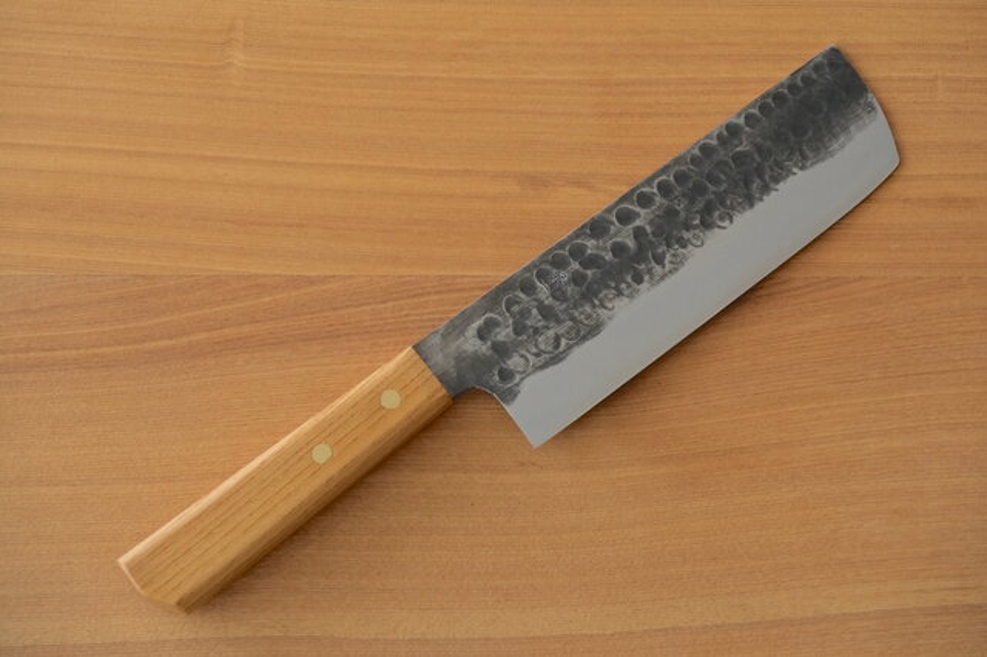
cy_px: 328
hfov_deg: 19.6
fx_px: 2850
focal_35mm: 104
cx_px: 494
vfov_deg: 13.2
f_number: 5
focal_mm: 69.2
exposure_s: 1/250
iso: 1600
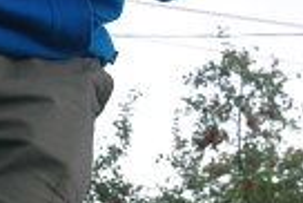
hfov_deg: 16.8
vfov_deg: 11.1
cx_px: 30
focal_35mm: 120
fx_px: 1011
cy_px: -89
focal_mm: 28.13
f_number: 5.6
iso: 1600
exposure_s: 1/200
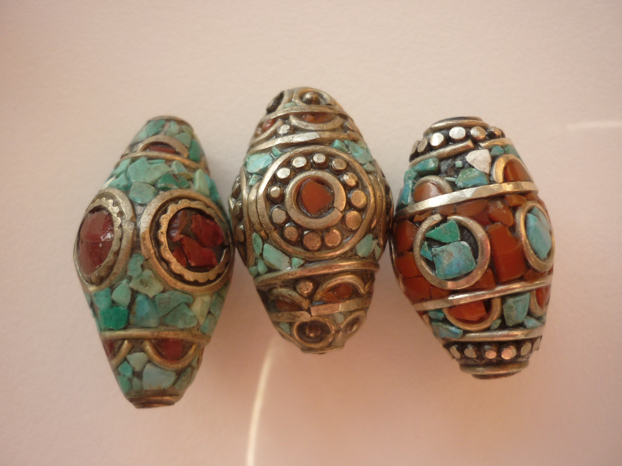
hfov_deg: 55.4
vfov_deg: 42.9
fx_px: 593
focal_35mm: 33
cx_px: 311
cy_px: 233
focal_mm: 5.5
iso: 80
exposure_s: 1/80
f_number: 2.8
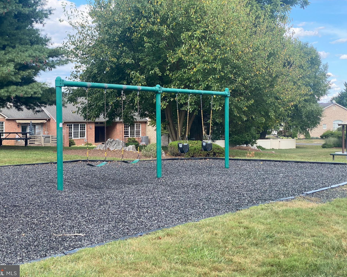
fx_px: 565
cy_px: 139
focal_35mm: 55
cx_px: 162
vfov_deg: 27.6
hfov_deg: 34.1
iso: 20
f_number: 2
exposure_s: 1/333
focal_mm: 6
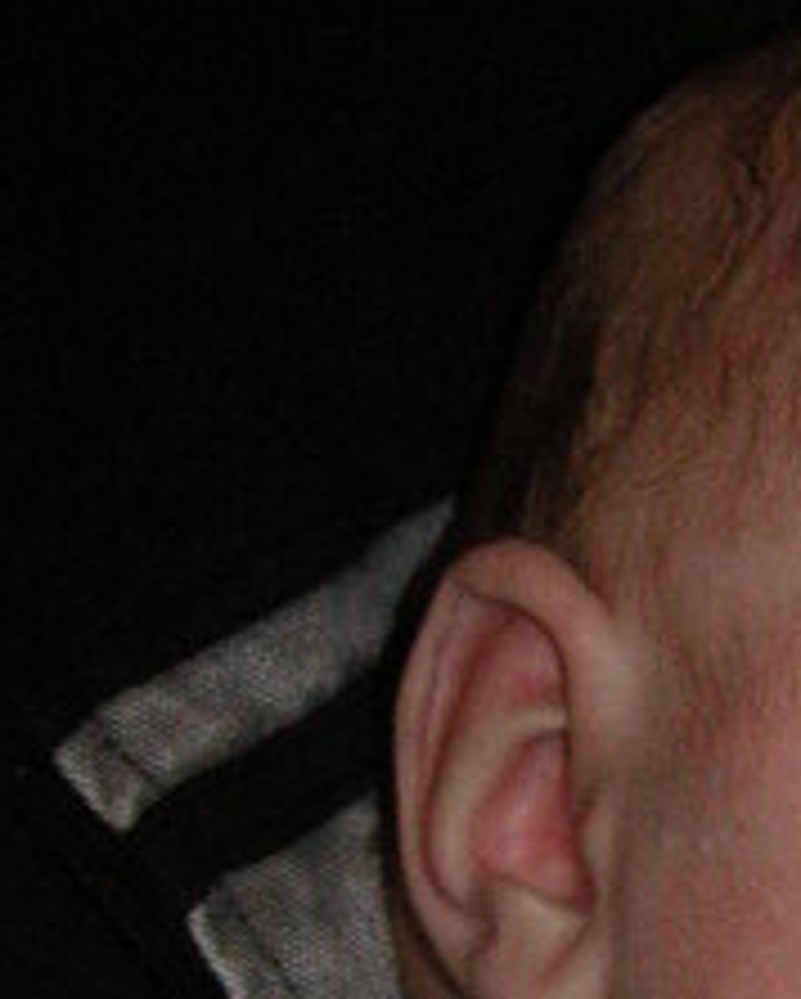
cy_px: 1102
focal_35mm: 130
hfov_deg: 11.3
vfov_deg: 14.5
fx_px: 3847
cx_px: 1310
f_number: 2.8
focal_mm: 6.1
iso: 160
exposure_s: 1/45
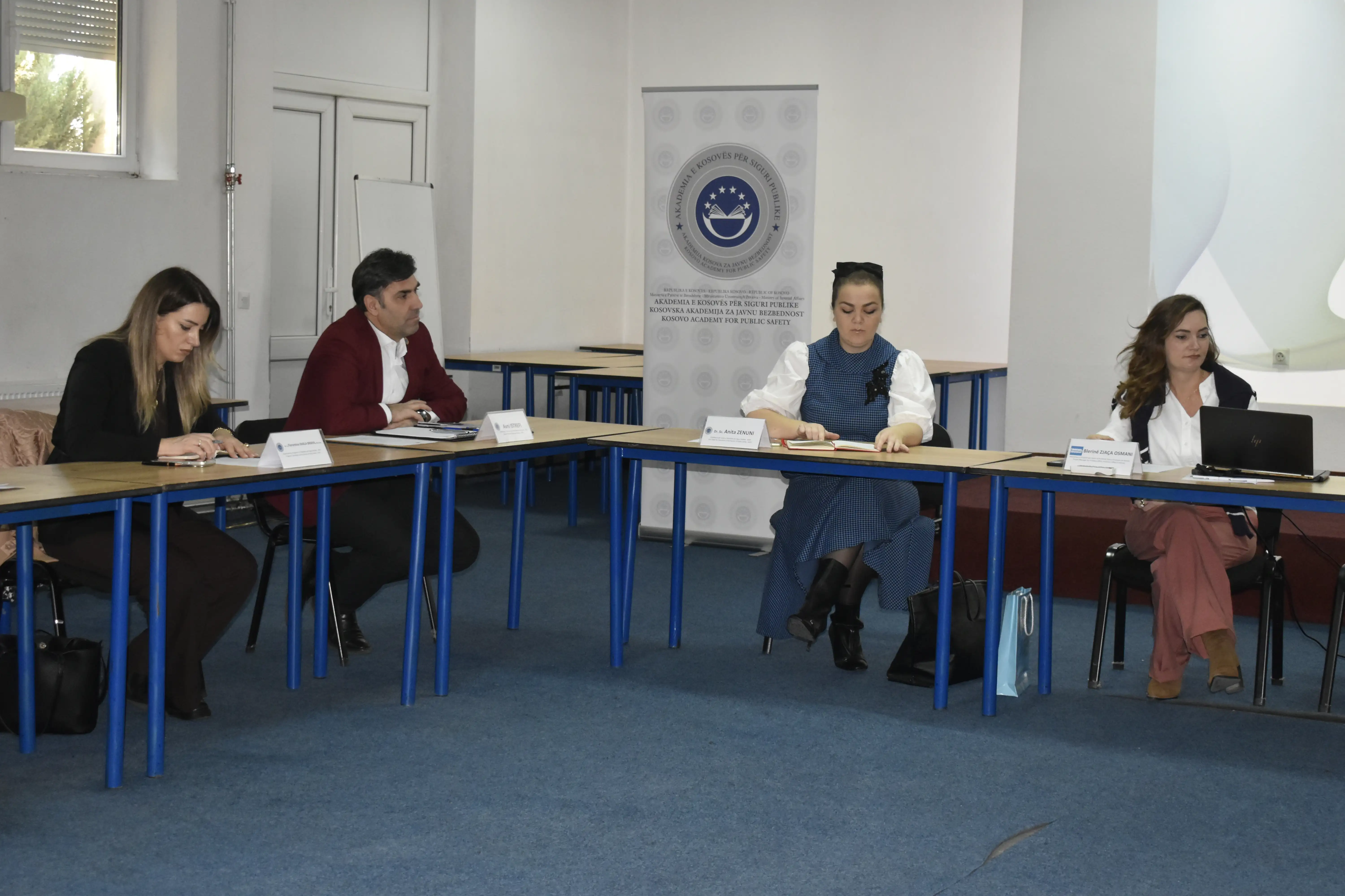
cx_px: 672
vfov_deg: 22.6
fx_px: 2241
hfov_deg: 33.4
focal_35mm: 60
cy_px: 448
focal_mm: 40
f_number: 4.8
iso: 1600
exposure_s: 1/80
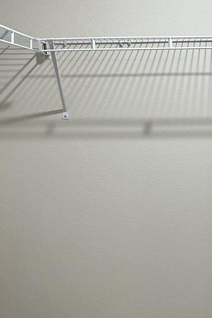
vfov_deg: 28.7
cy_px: 250
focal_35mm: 69
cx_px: 158
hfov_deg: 19.6
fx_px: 610
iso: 100
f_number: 1.5
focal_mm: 5.7
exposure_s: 1/60
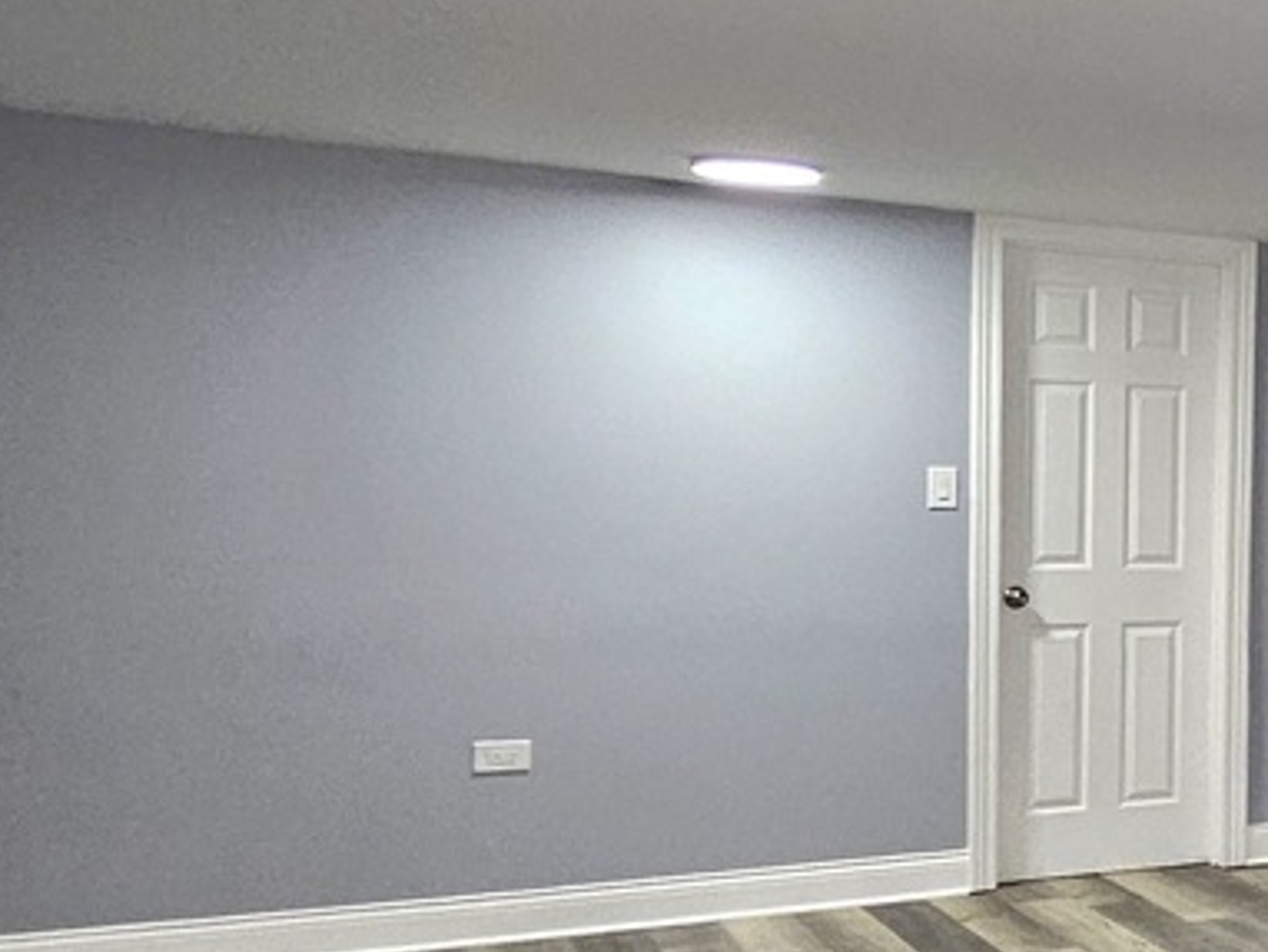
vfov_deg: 29.7
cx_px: 1915
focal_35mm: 49
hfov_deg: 27.0
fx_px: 1796
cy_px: 551
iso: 80
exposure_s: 1/60.2
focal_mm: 1.74
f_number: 2.2
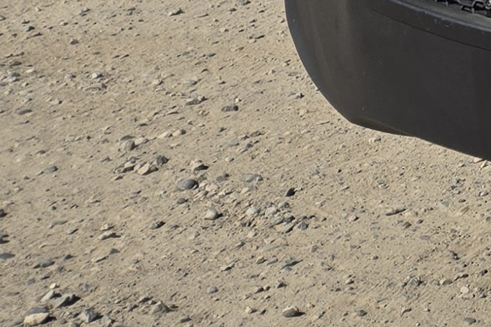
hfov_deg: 11.2
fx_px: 1854
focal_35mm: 136
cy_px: -501
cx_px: 1345
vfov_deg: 8.9
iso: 25
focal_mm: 5.4
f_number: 1.8
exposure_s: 1/2953
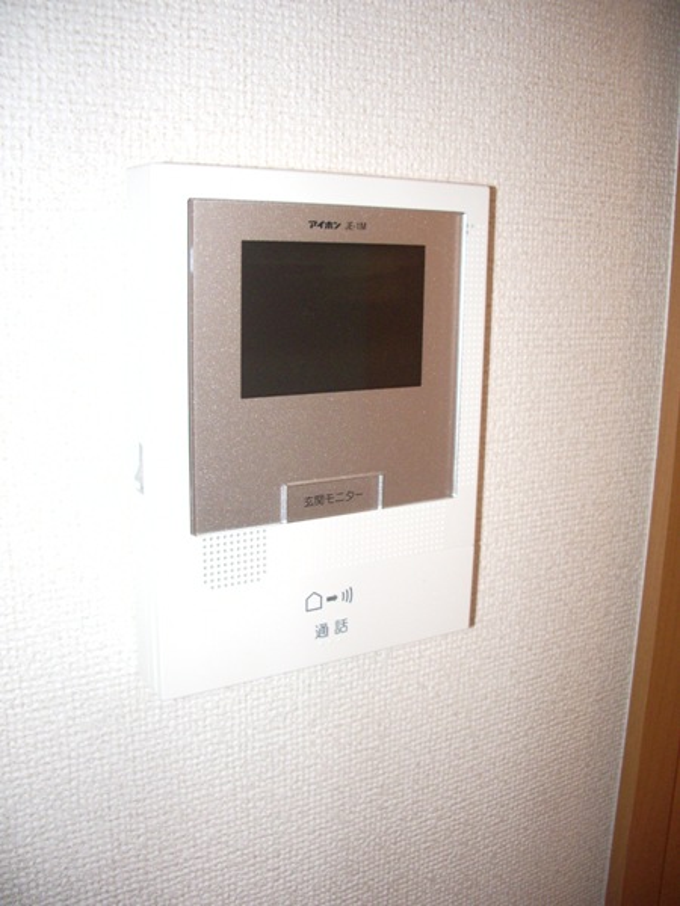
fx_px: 917
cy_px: 453
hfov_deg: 40.7
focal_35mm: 35
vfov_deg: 52.6
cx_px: 340
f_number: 2.6
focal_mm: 5.8
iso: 160
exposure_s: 1/40
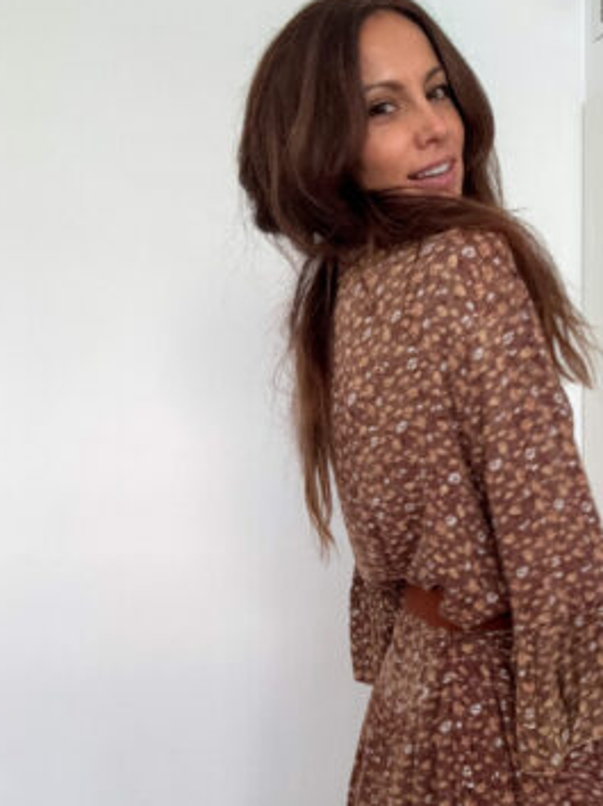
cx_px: 464
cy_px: 471
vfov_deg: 47.7
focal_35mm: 39
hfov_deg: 35.8
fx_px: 907
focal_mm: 2.69
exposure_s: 1/67
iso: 80
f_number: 1.9
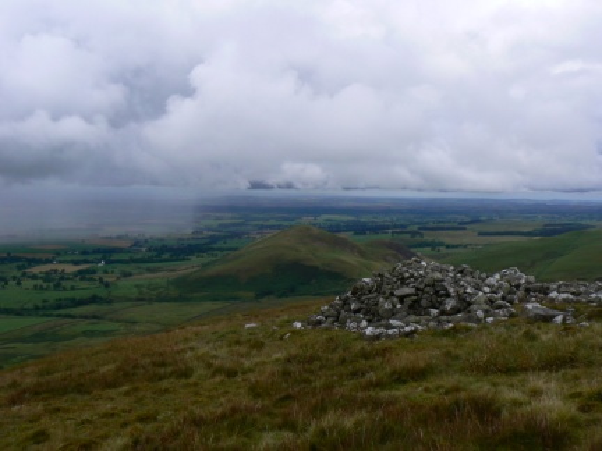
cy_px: 226
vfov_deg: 39.7
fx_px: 626
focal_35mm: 36
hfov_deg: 51.4
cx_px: 301
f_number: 8
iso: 80
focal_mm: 6
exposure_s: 1/400
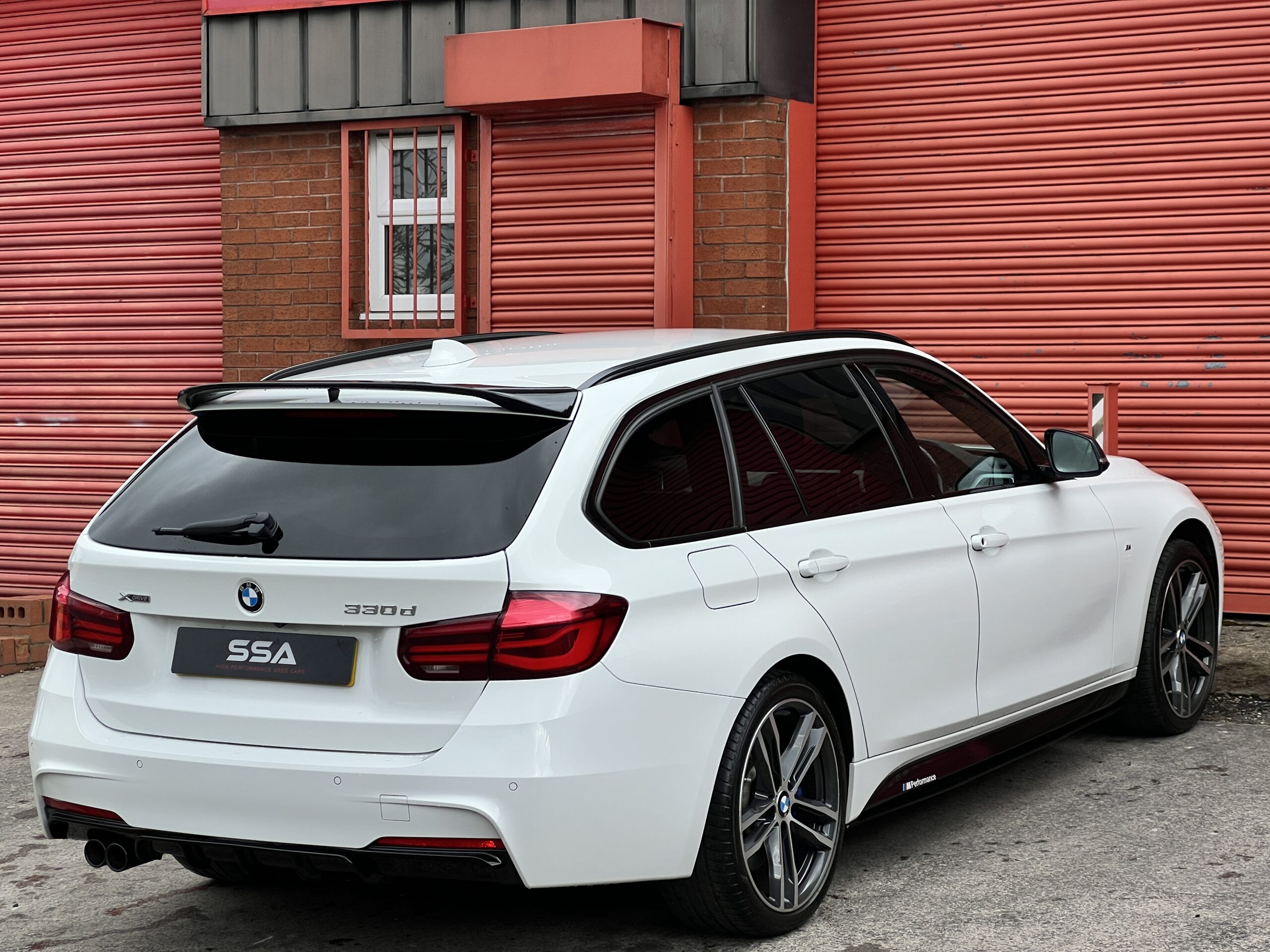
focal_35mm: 77
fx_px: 2825
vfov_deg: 19.1
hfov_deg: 25.3
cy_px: 476
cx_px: 635
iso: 32
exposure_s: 1/401
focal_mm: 9
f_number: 2.8
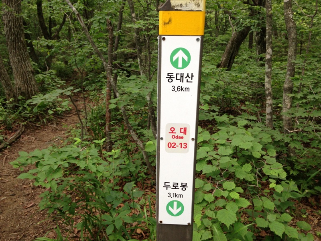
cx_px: 160
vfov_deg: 42.9
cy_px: 120
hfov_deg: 55.4
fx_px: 306
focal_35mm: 33
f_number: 2.4
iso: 80
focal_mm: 4.13
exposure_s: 1/120
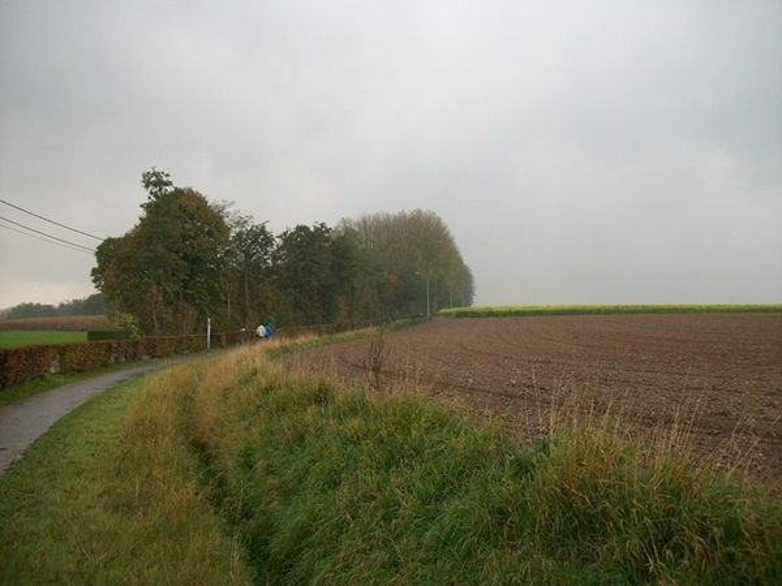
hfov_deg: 56.8
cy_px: 293
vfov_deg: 44.2
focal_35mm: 32
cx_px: 391
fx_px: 723
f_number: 2.9
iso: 80
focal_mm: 5.7
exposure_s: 1/125
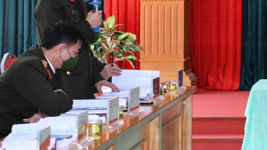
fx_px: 1331
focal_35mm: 188
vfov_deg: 6.4
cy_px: -37
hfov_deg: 11.2
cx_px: 316
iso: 800
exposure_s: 1/200
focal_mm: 50
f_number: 4.8
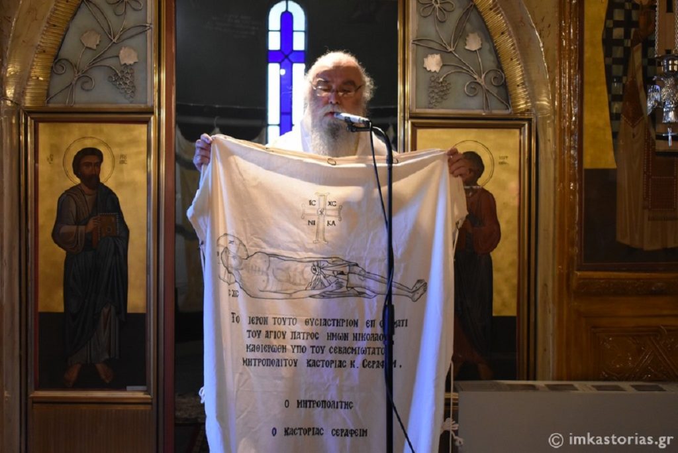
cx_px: 339
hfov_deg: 35.0
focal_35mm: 57
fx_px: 1074
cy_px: 226
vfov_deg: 23.8
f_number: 4.8
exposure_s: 1/60
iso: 2500
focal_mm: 38
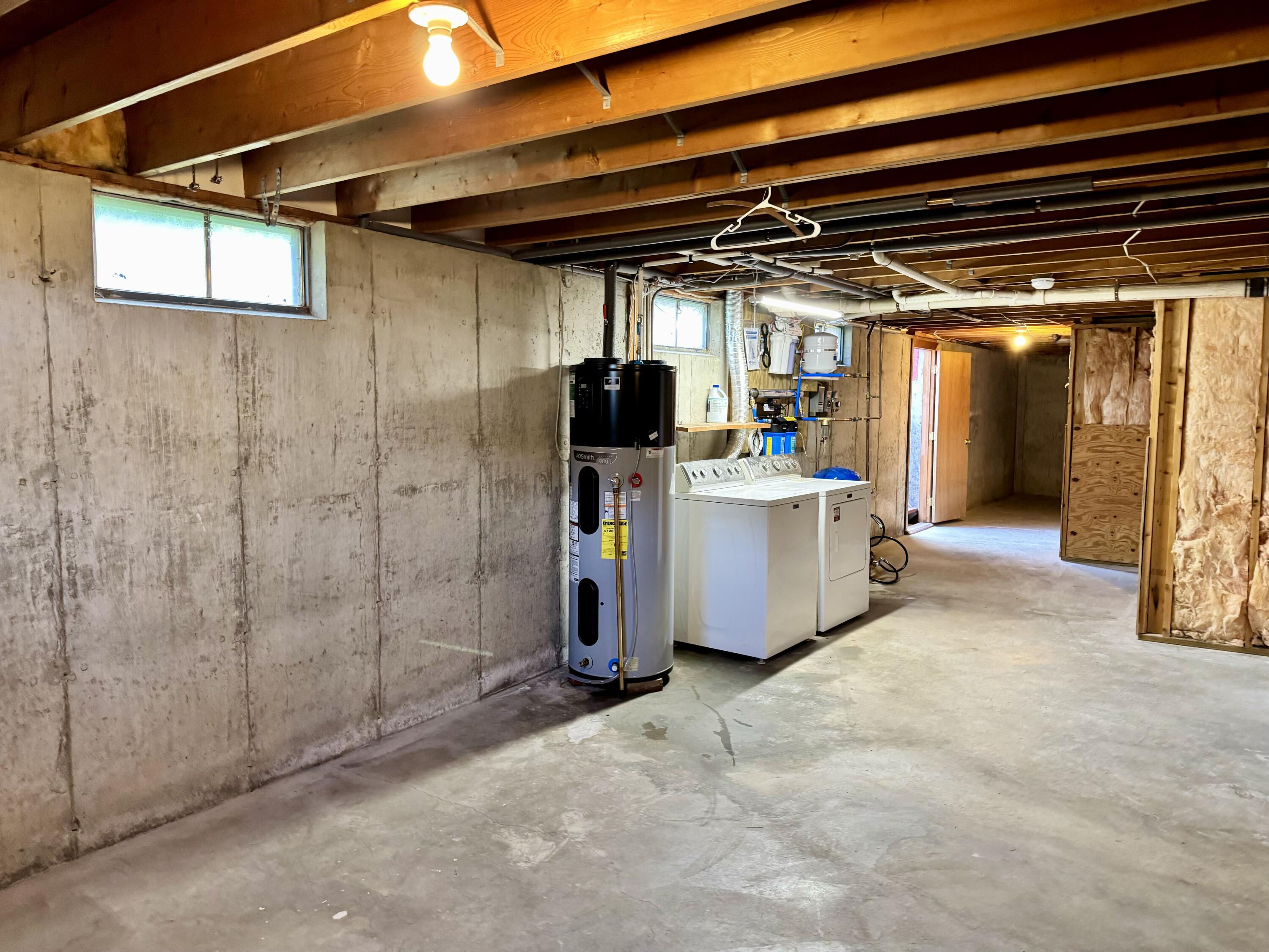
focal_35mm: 24
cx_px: 634
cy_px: 476
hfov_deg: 71.6
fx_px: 880
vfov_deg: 56.8
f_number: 1.78
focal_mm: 6.76
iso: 500
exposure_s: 1/60
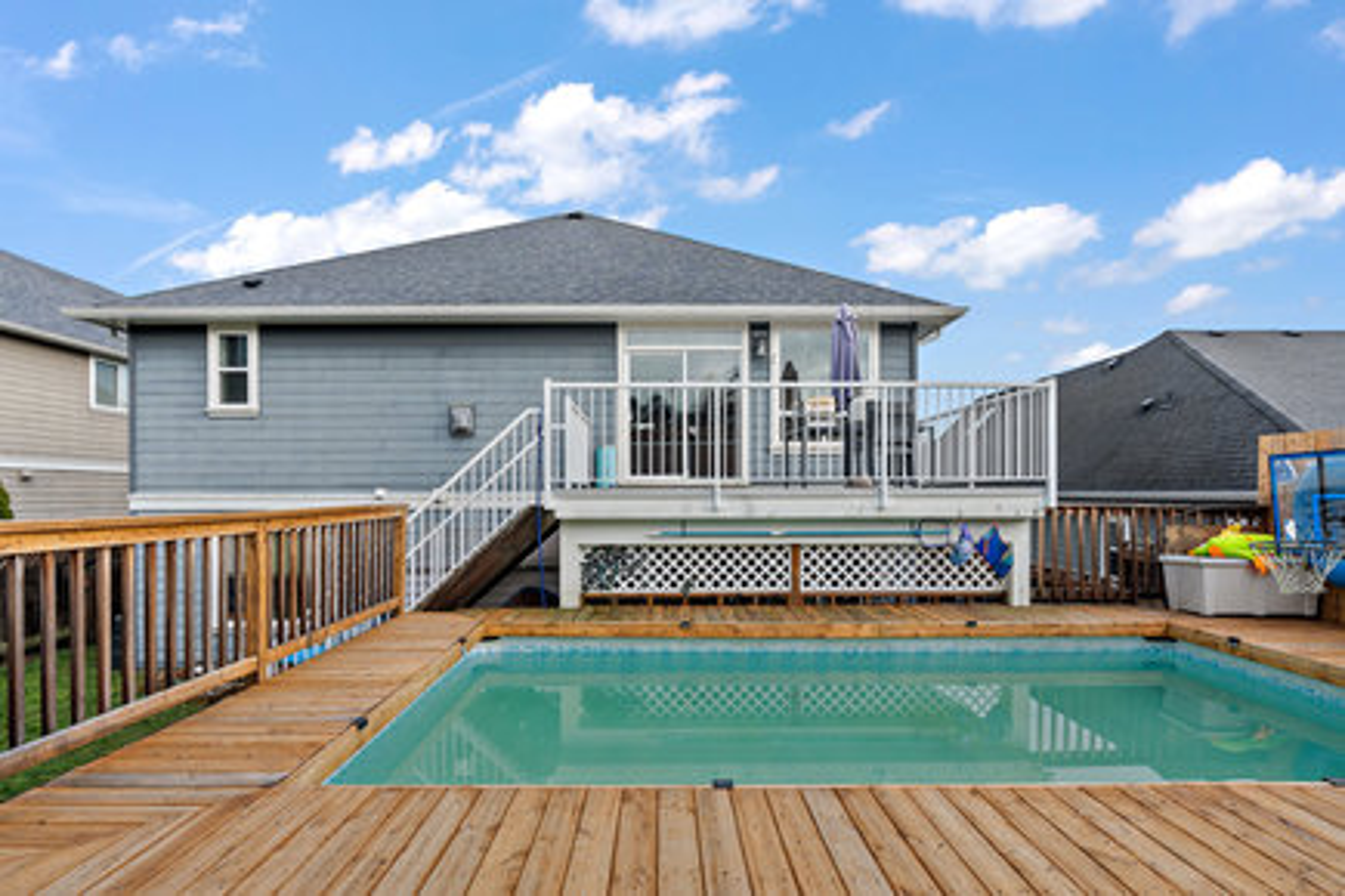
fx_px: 598
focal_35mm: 16
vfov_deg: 73.7
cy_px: 448
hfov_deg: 96.7
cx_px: 672
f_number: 7.1
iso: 320
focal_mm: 16
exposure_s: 1/160
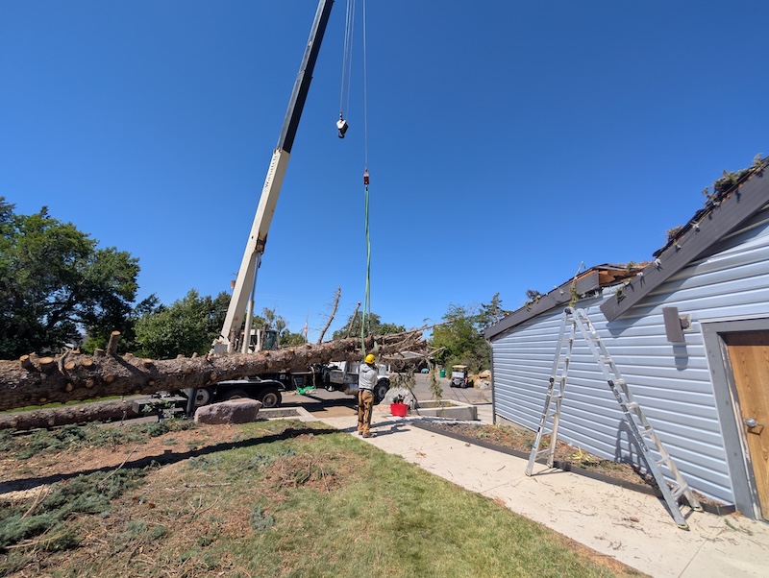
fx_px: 267
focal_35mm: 12
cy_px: 289
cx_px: 384
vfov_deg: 94.6
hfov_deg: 110.5
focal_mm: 2.02
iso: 54
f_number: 1.7
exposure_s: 1/3378
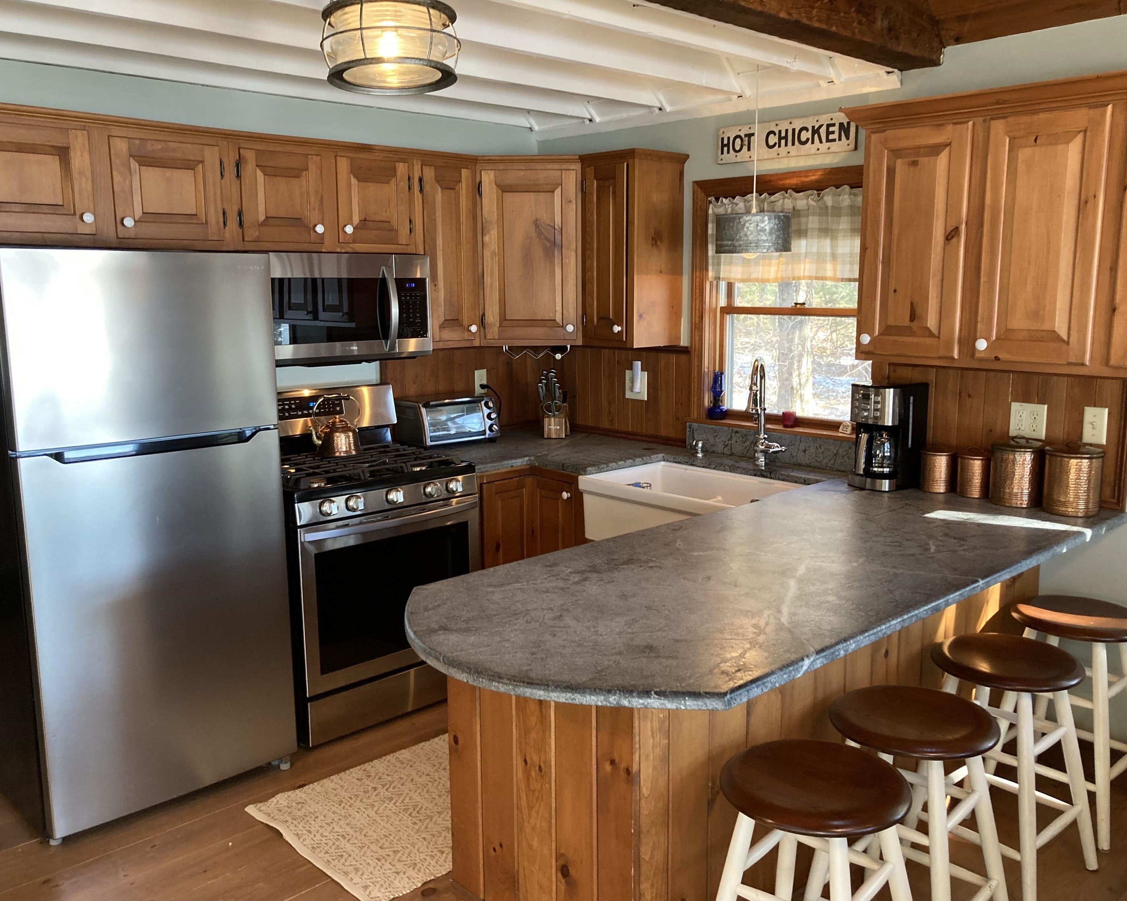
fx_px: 1001
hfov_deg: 58.7
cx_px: 599
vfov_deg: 48.5
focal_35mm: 30
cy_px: 456
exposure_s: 1/60
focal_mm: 3.99
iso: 160
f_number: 1.8
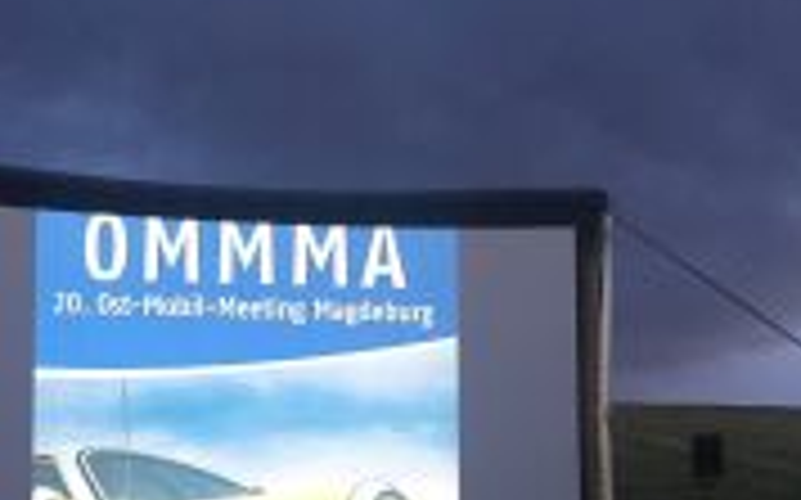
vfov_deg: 21.2
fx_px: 1309
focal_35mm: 60
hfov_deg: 33.7
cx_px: 272
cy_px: 441
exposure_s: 1/25
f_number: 2.2
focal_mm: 4.15
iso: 200
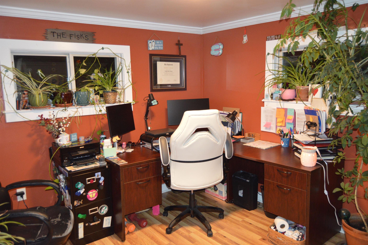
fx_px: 276
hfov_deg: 67.4
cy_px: 122
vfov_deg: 47.8
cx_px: 184
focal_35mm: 27
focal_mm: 18
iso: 1600
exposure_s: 1/60
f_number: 3.5
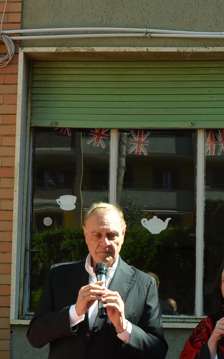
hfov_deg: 18.0
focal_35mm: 72
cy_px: 308
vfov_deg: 27.8
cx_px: 145
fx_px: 704
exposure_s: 1/250
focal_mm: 18
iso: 320
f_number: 8
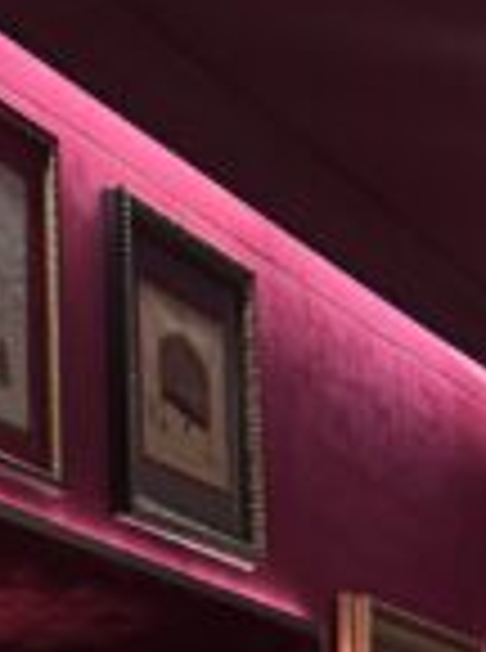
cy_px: 949
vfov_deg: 11.2
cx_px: -194
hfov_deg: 8.5
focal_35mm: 170
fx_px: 3197
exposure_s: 1/35
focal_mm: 6.76
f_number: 1.78
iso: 1000
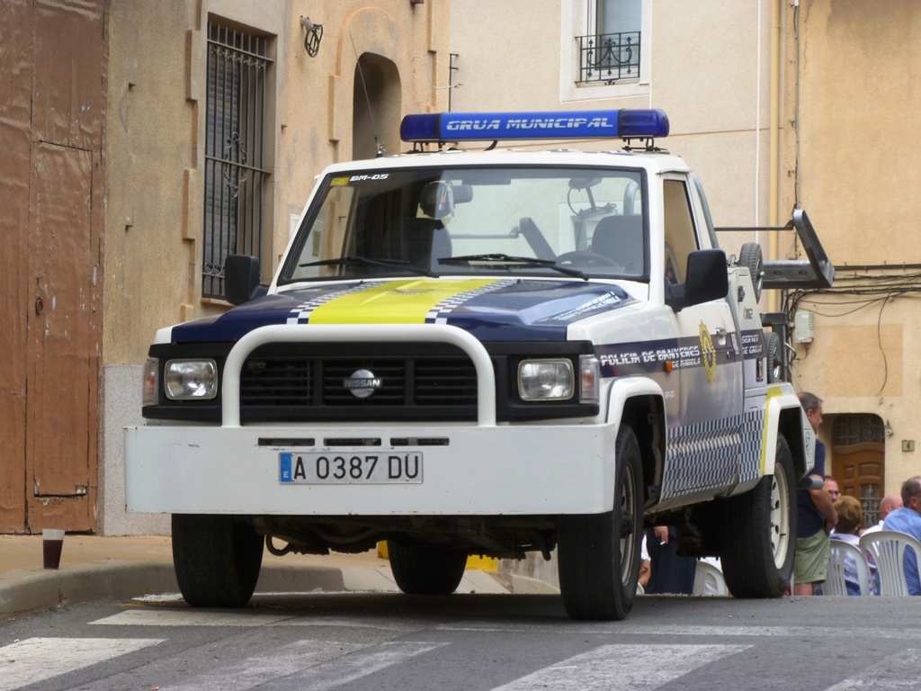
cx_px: 460
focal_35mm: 161
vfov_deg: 9.2
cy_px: 346
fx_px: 4284
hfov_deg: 12.3
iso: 80
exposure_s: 1/100
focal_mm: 28.7
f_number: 5.3
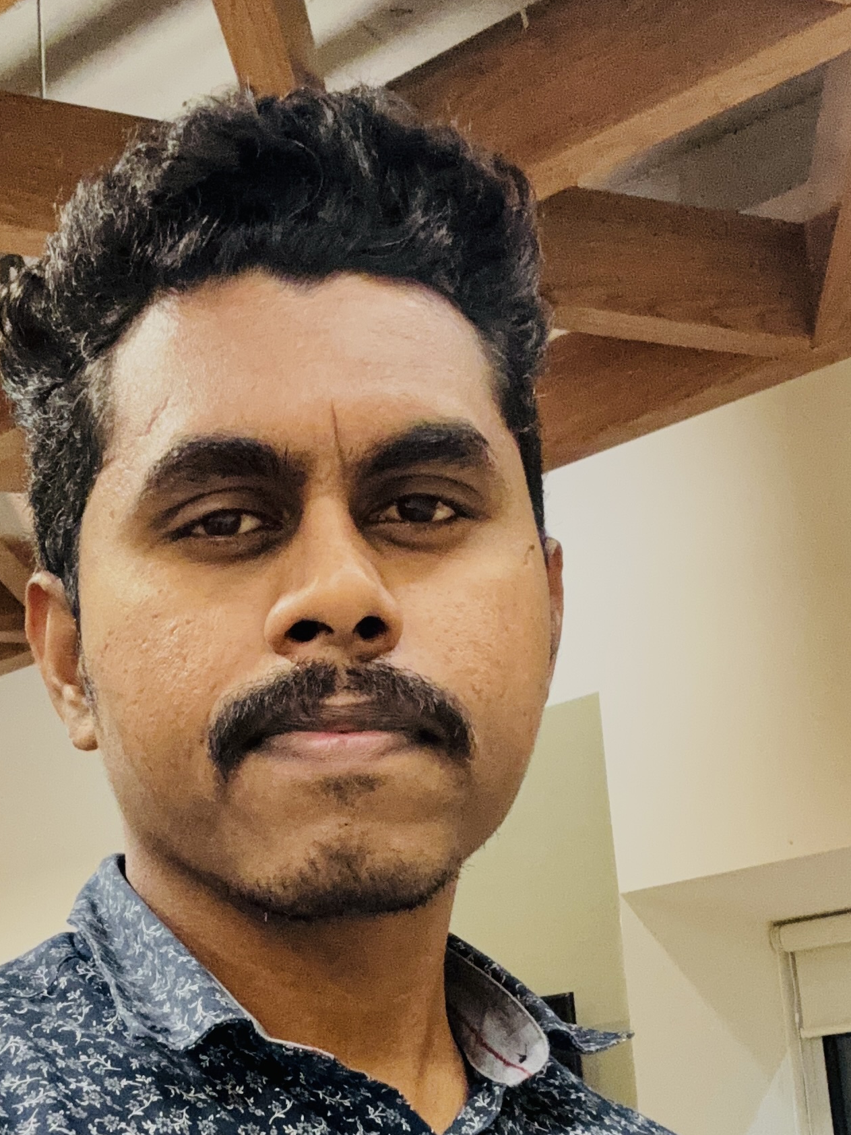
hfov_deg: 26.5
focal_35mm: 55
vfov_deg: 34.0
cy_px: 895
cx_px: 312
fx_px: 1803
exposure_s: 1/39
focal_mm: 2.69
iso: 320
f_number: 1.9
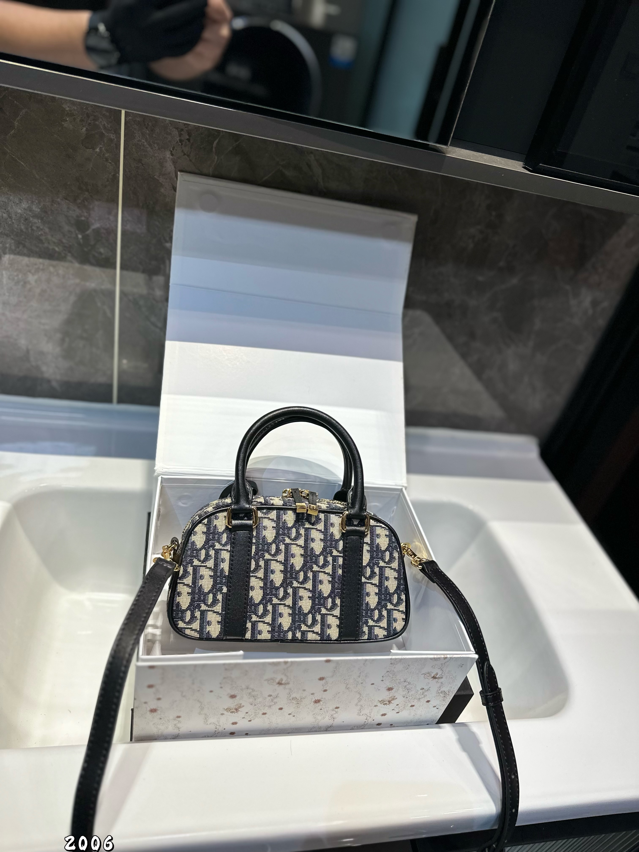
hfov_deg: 56.8
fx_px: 591
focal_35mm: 24
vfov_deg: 71.6
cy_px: 426
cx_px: 320
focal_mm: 6.86
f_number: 1.78
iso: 100
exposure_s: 1/100
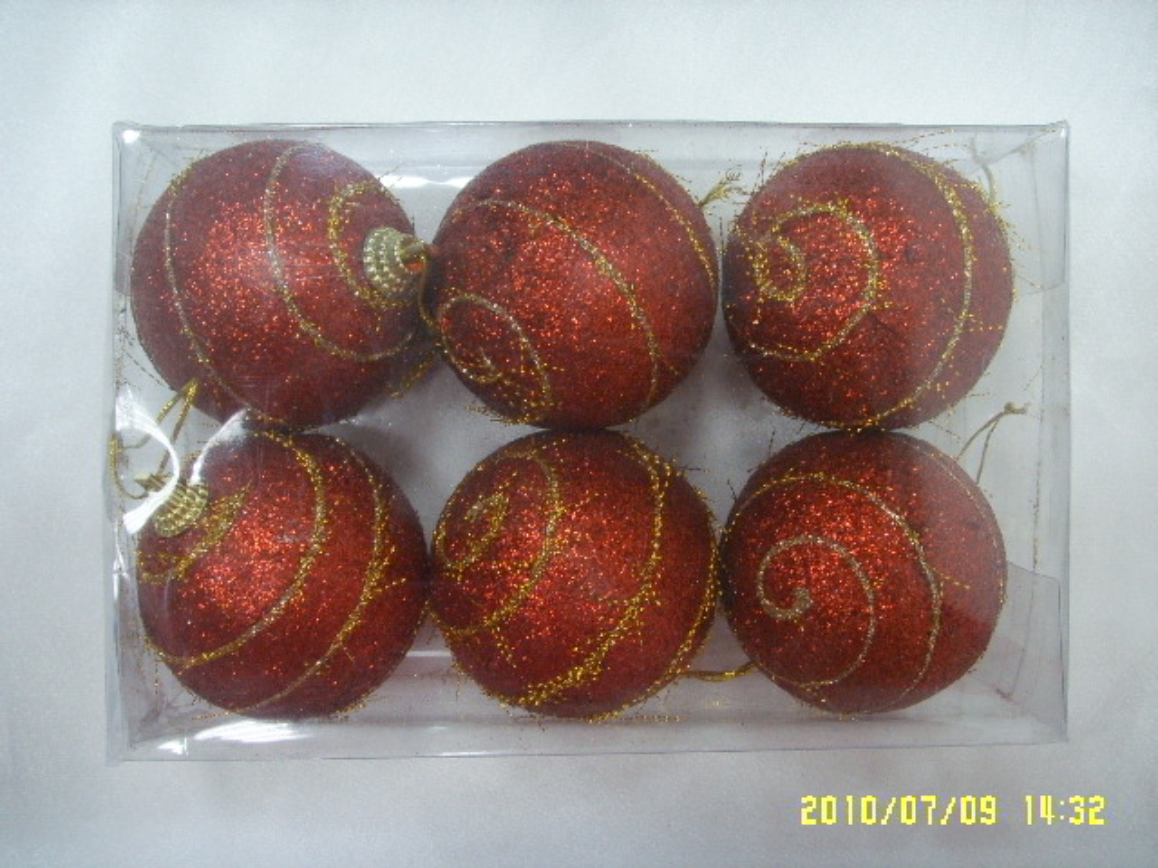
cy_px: 434
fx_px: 1305
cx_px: 579
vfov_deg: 36.8
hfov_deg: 47.9
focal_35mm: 39
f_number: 3.5
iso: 150
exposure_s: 1/20
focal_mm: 6.6
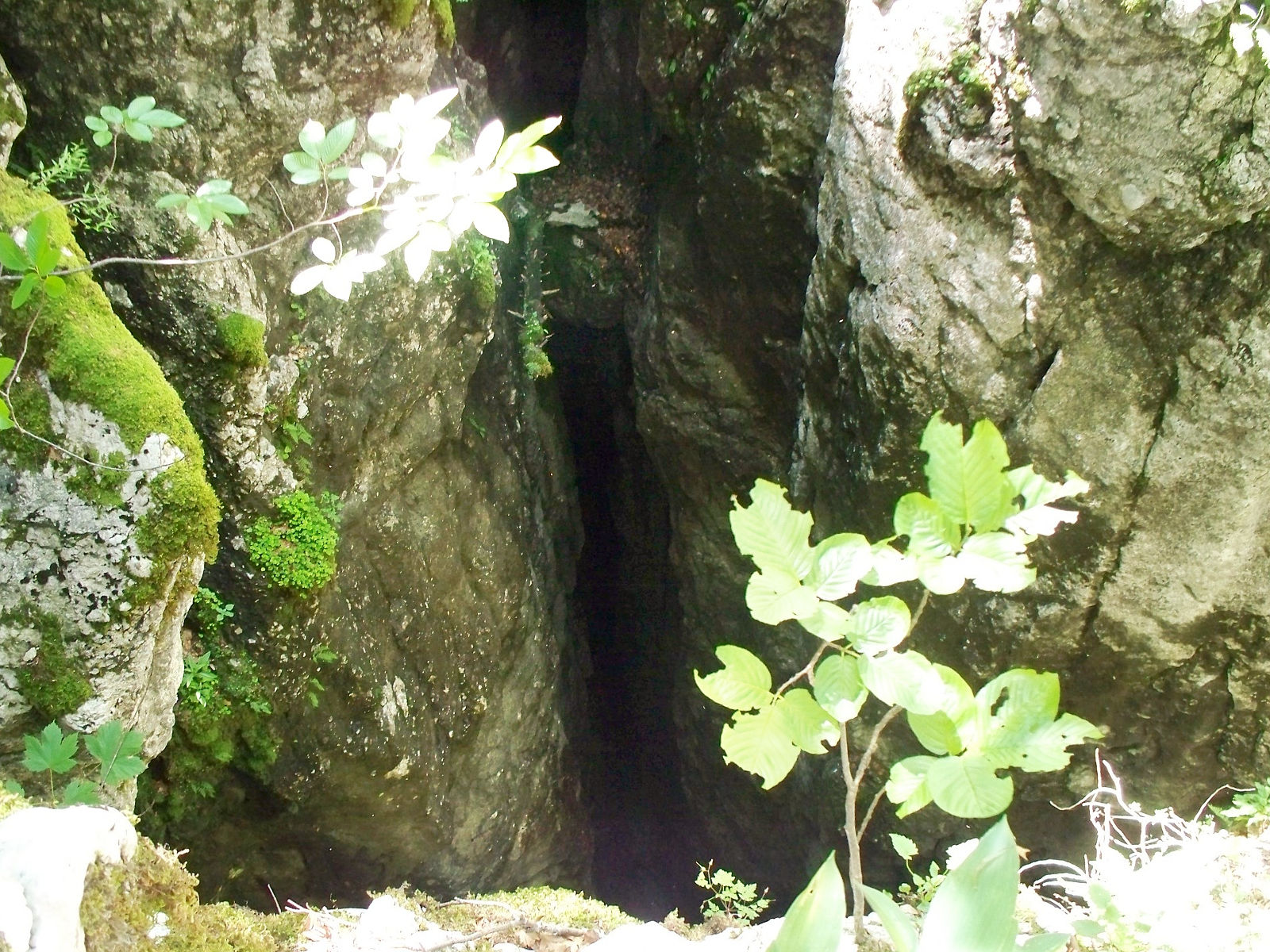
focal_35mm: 36
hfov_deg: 51.4
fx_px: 1321
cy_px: 476
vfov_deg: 39.7
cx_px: 635
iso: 400
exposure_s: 1/50
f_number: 2.8
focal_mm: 7.54
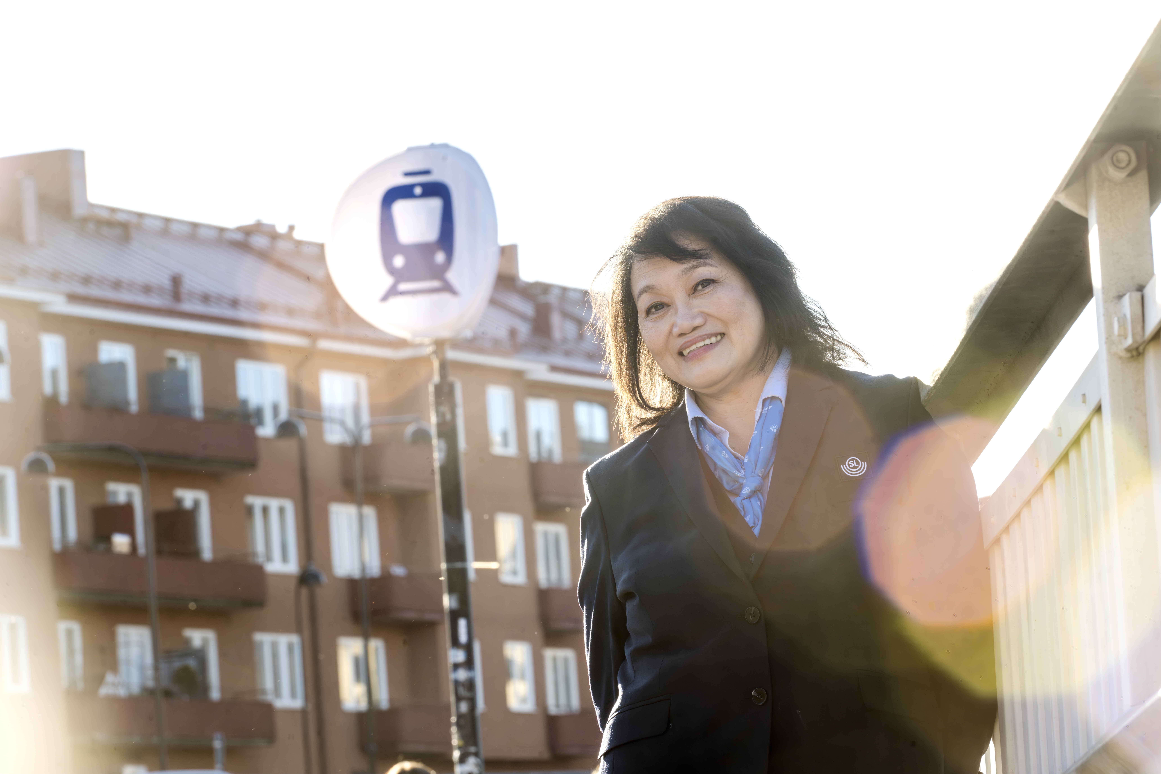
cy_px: 387
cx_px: 580
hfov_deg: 11.4
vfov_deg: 7.6
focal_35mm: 180
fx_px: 5805
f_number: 16
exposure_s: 1/125
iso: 400
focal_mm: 180
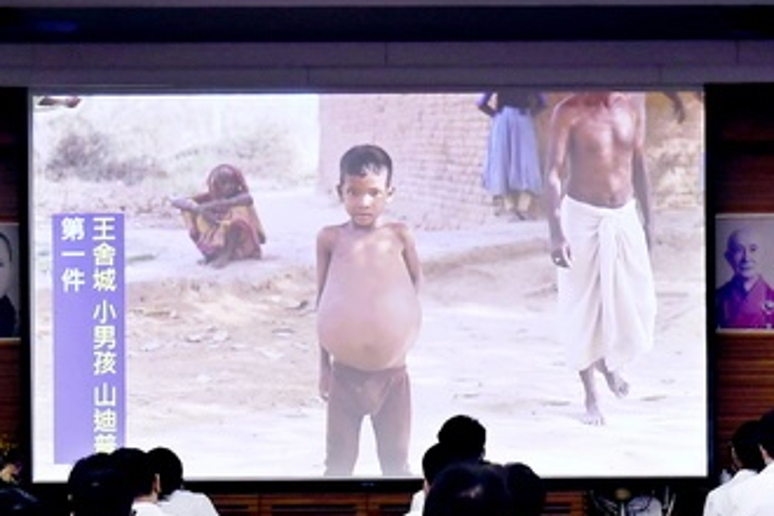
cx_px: 371
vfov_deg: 28.3
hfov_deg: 41.9
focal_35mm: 47
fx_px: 1010
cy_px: 374
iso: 320
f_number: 4
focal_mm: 31
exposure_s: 1/80
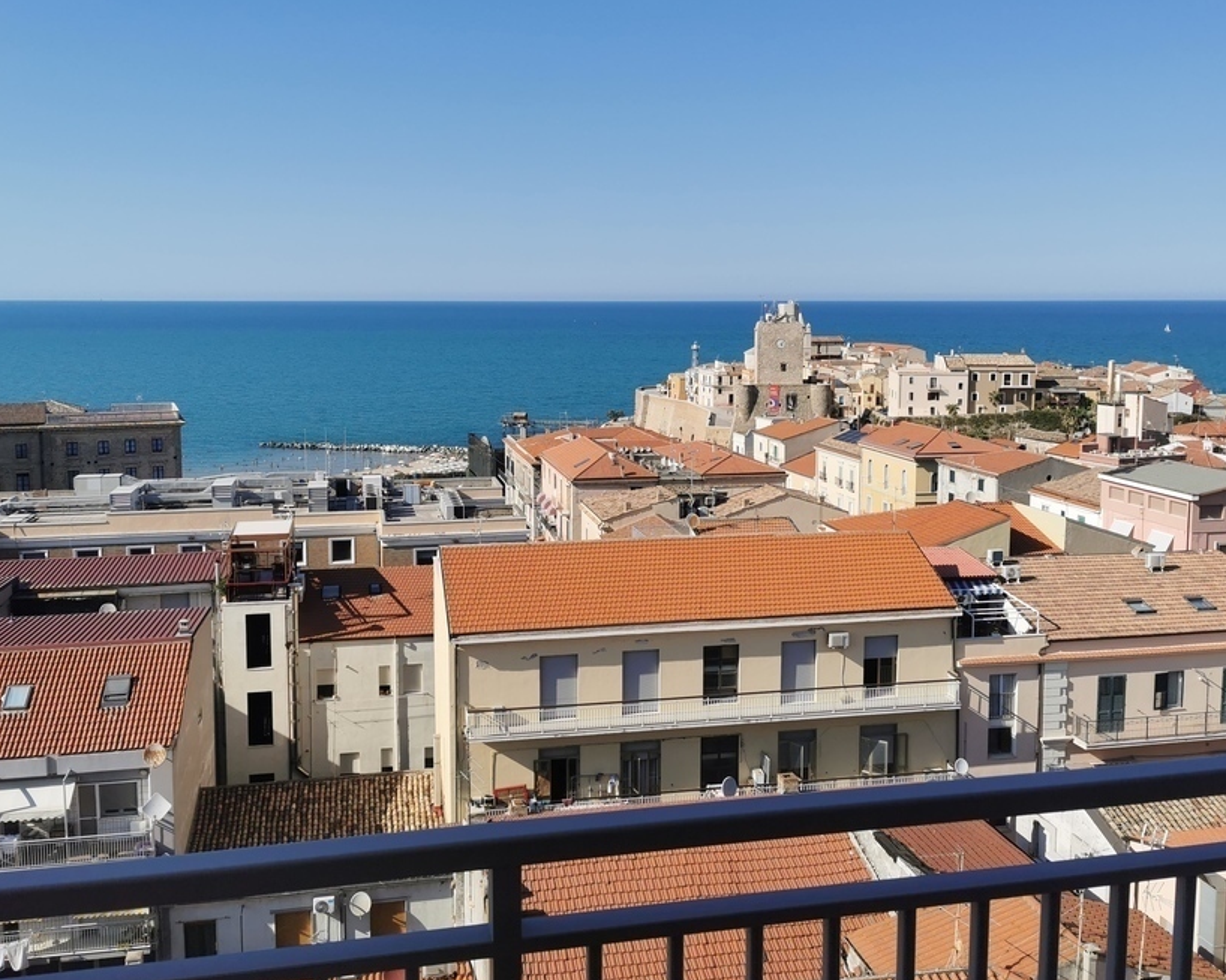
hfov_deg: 54.2
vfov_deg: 44.5
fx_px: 1197
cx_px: 607
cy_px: 436
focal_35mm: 33
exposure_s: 1/5682
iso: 50
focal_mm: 5.56
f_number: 1.6
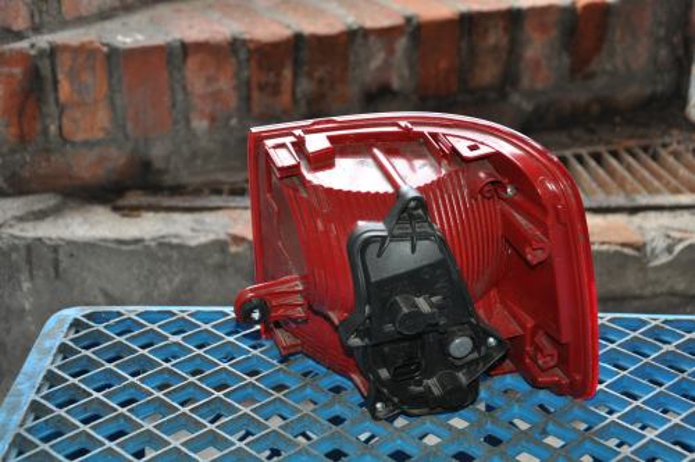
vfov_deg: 20.1
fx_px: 1301
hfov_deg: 29.9
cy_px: 231
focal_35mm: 68
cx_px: 348
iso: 800
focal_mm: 45
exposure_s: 1/60
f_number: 4.8
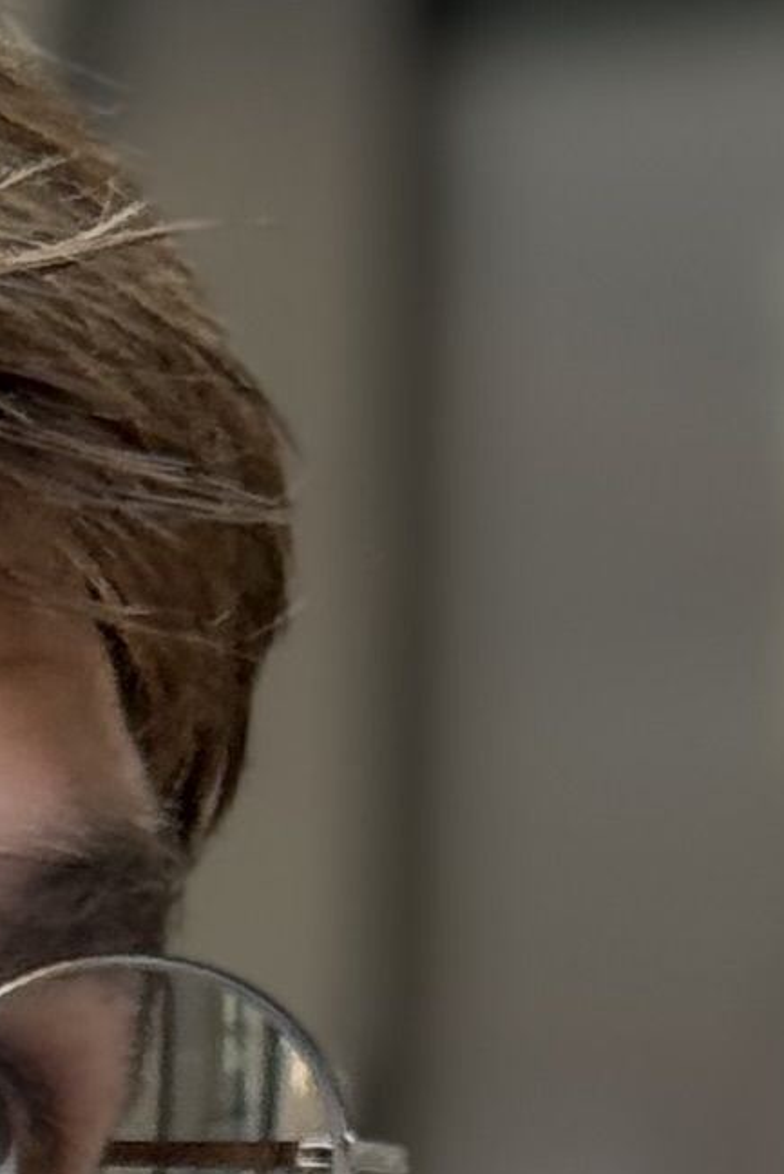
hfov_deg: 4.4
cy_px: 2256
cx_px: -378
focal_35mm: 310
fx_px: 10120
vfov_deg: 6.5
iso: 50
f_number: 1.78
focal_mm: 6.76
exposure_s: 1/177
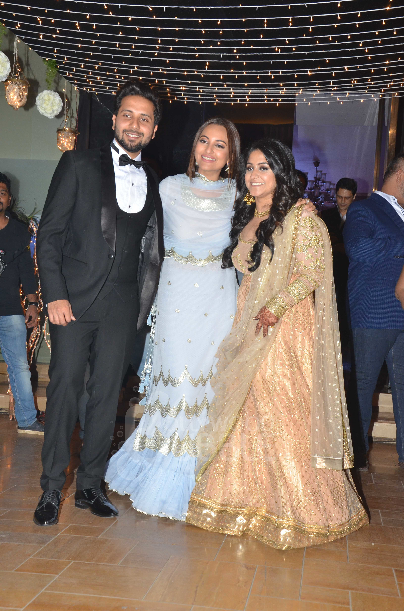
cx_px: 202
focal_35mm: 51
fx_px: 862
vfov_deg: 39.0
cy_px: 306
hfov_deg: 26.4
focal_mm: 34
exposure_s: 1/200
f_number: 5.6
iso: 1000
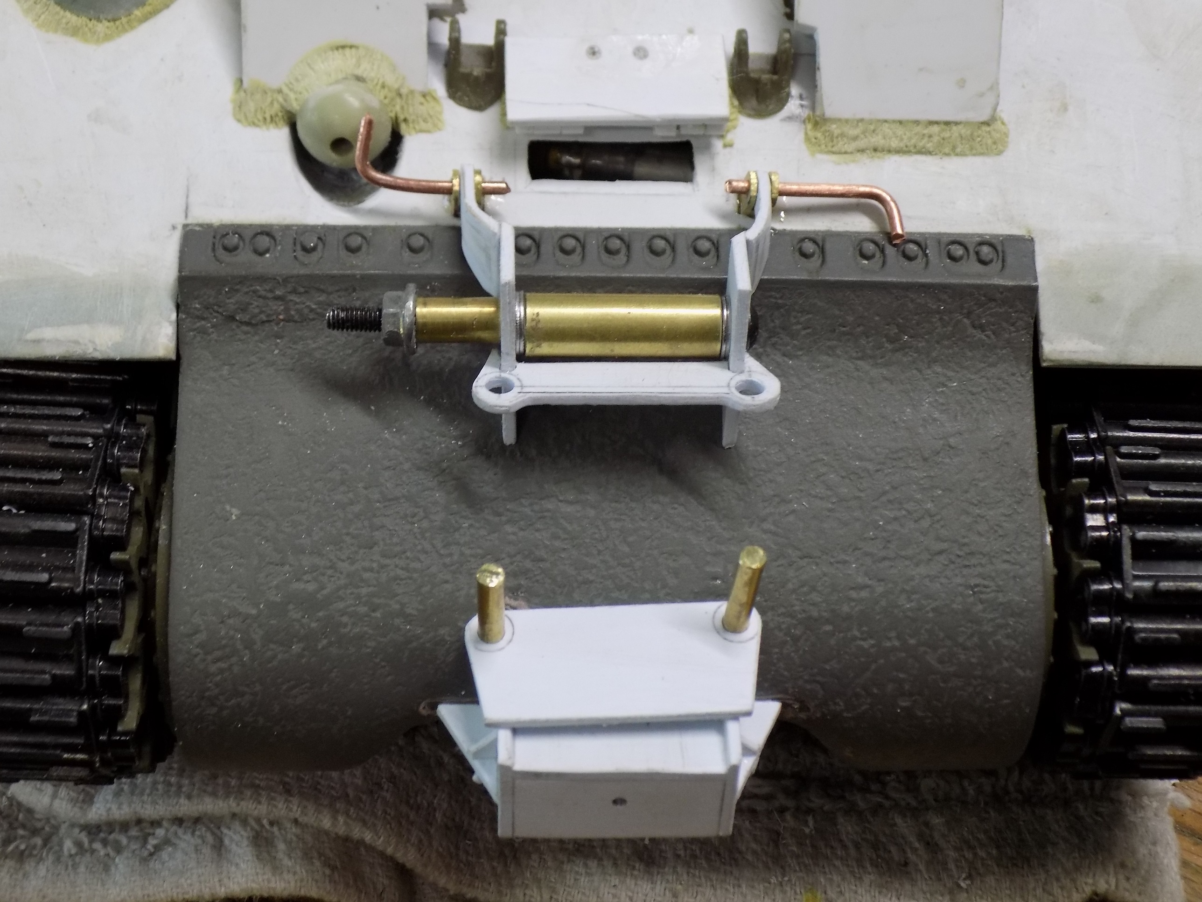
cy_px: 451
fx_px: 1806
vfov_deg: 28.0
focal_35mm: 52
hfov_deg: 36.8
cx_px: 601
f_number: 3.9
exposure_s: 1/30
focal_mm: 9.3
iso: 160
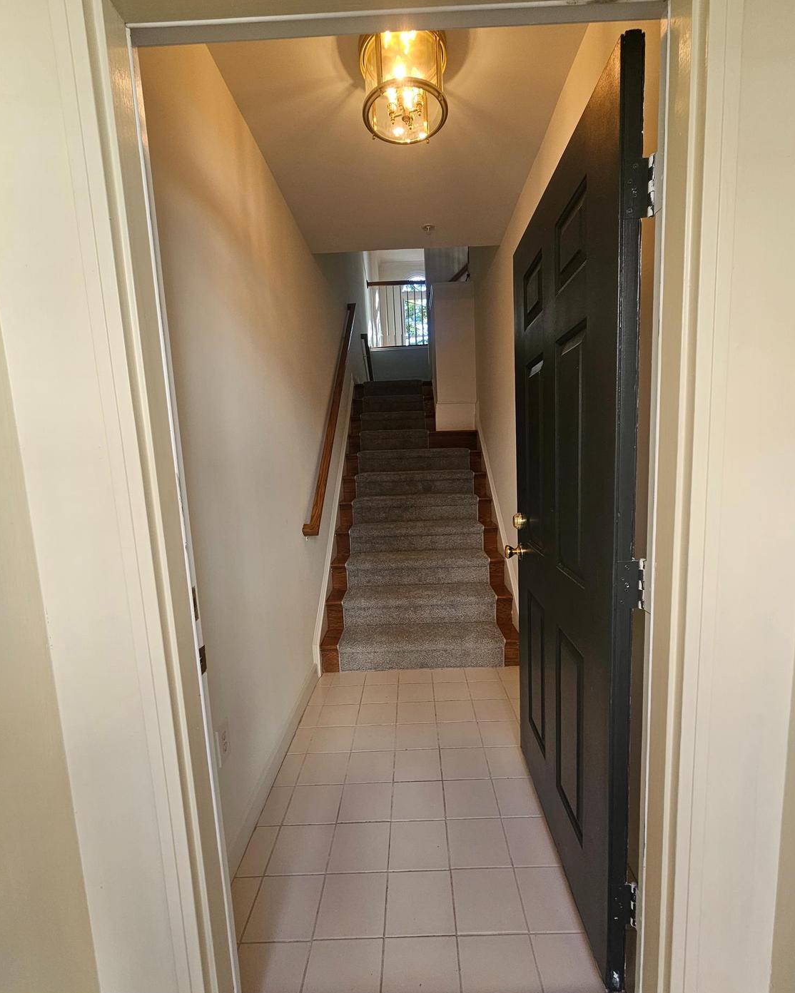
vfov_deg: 100.7
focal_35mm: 14
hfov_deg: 88.0
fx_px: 412
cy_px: 513
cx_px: 407
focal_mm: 2.2
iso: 64
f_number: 2.2
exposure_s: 1/60
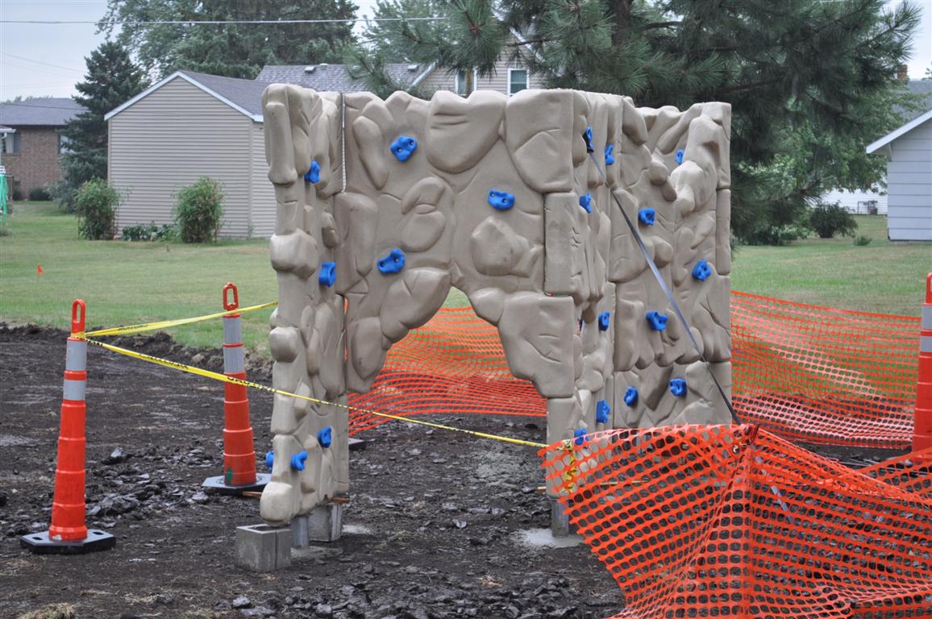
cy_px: 310
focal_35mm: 82
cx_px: 466
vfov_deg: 16.5
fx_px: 2133
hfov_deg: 24.6
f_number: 5.6
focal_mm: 55
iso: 360
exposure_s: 1/125
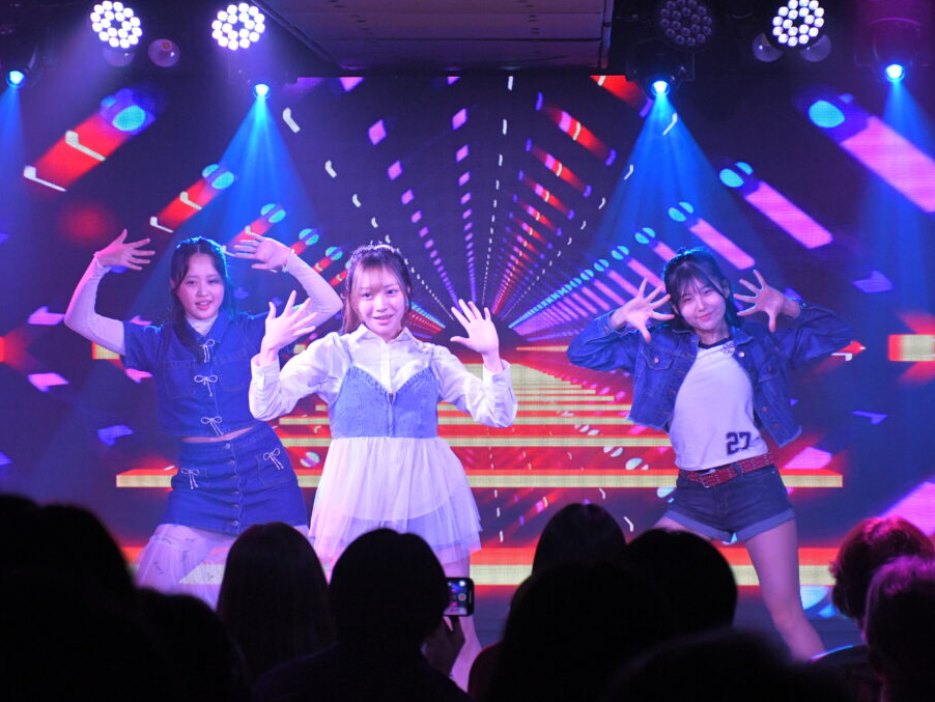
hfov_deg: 15.0
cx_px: 430
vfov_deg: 11.3
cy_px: 350
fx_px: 3539
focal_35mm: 131
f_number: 5.3
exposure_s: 1/350
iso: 3200
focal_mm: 80
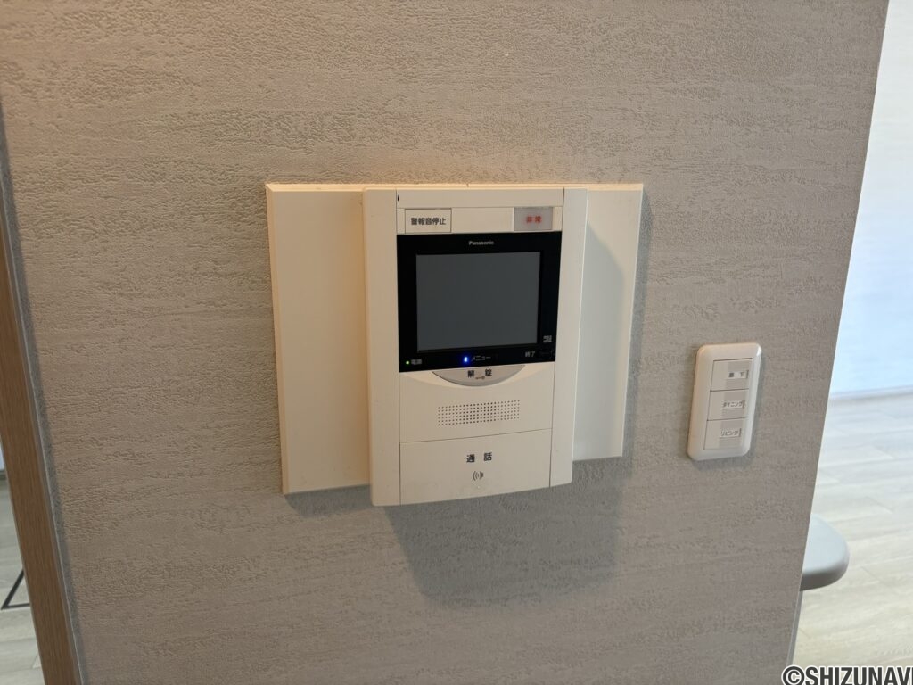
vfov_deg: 53.1
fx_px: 686
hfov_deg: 67.3
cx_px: 456
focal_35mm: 26
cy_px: 342
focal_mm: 5.96
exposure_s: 1/60
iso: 100
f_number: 1.6
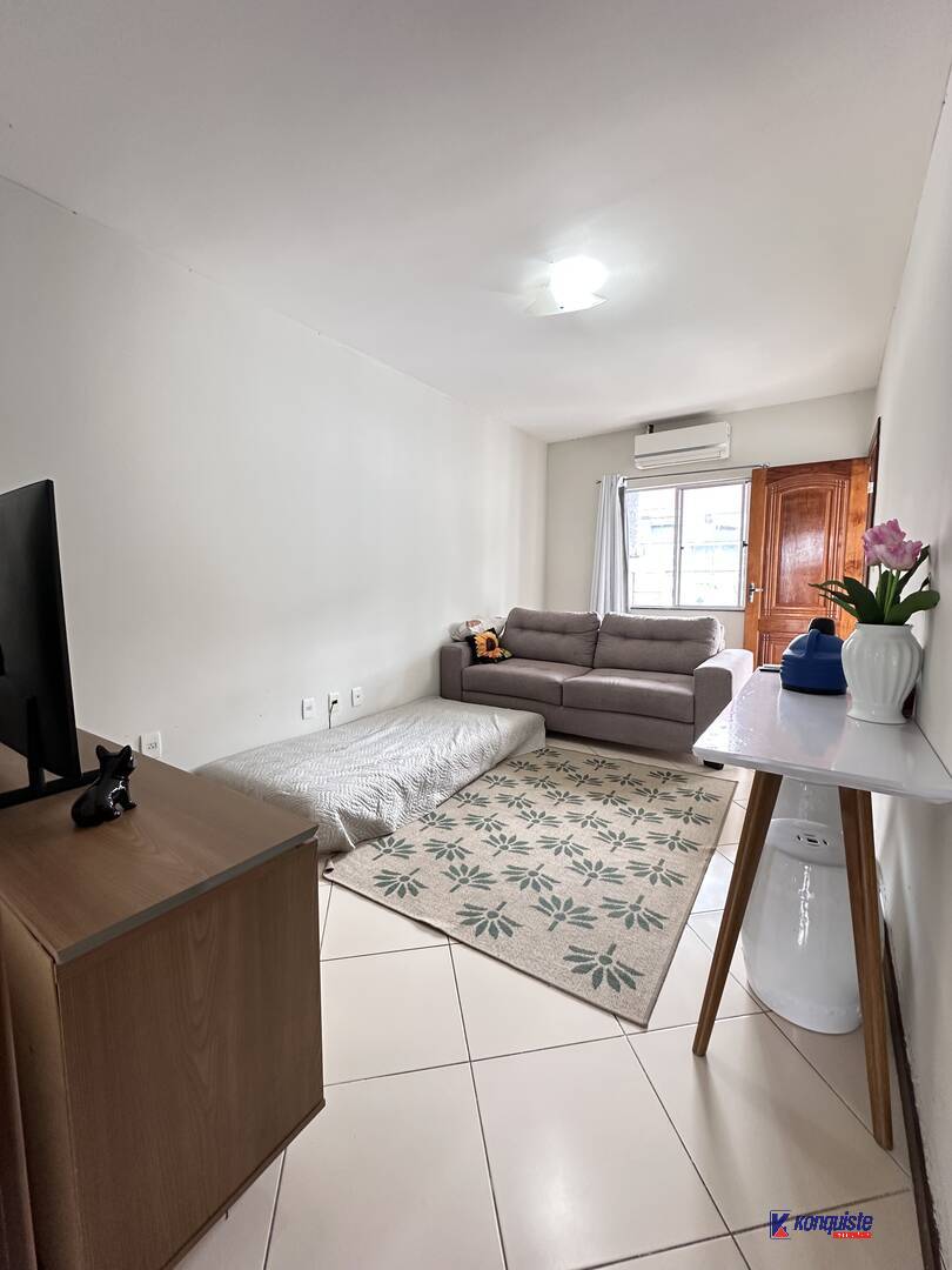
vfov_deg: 102.1
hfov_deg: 85.7
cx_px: 476
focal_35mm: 14
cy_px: 635
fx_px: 513
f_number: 2.2
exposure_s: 1/60
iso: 320
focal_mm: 2.22
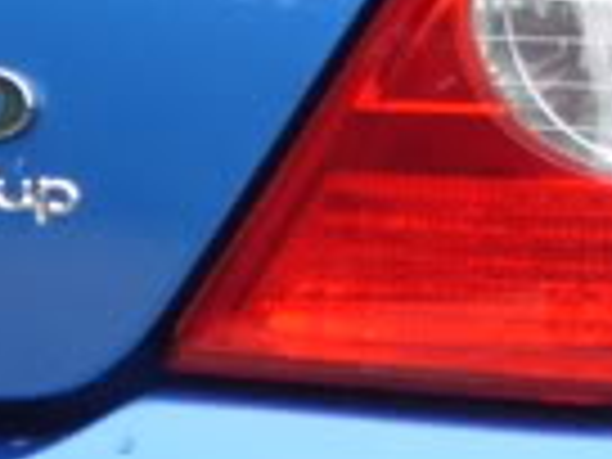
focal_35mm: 206
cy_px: 364
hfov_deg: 9.2
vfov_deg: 7.2
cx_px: -468
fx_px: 3642
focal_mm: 7.8
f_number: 2.8
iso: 80
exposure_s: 1/45
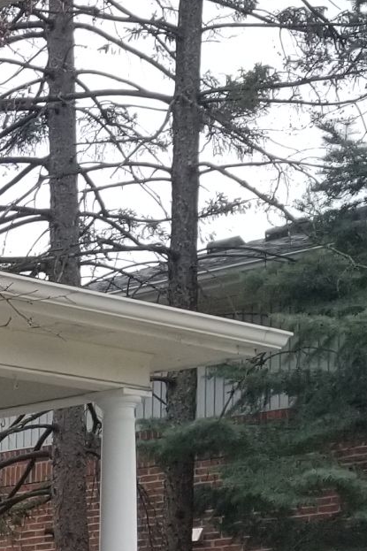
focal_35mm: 125
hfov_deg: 9.8
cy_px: 815
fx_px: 1912
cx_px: -490
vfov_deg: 15.2
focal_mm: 4.25
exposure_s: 1/399
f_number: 1.7
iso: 50
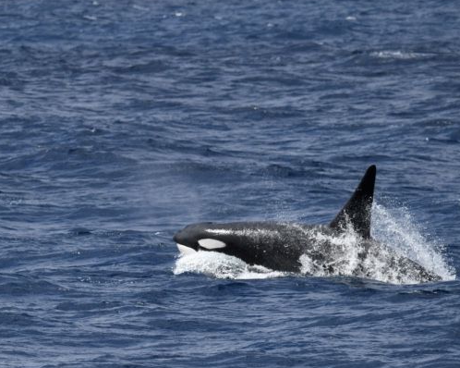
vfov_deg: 2.6
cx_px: 291
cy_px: 135
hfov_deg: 3.3
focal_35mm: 588
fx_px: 8002
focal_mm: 390
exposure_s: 1/8000
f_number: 6
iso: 900
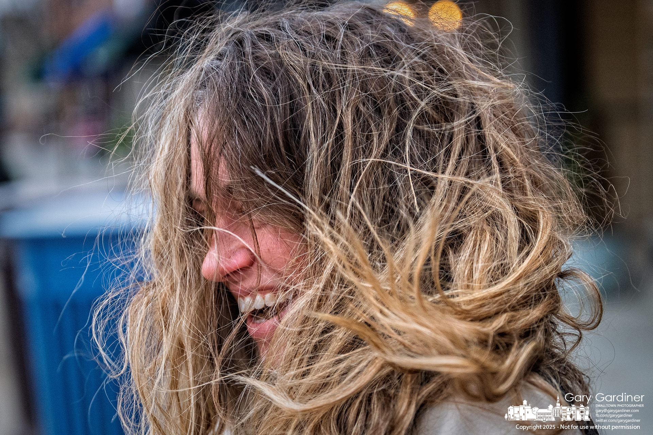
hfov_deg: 28.8
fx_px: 1270
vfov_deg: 19.5
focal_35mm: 70
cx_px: 326
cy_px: 218
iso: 1600
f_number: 2.8
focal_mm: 70
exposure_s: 1/1600
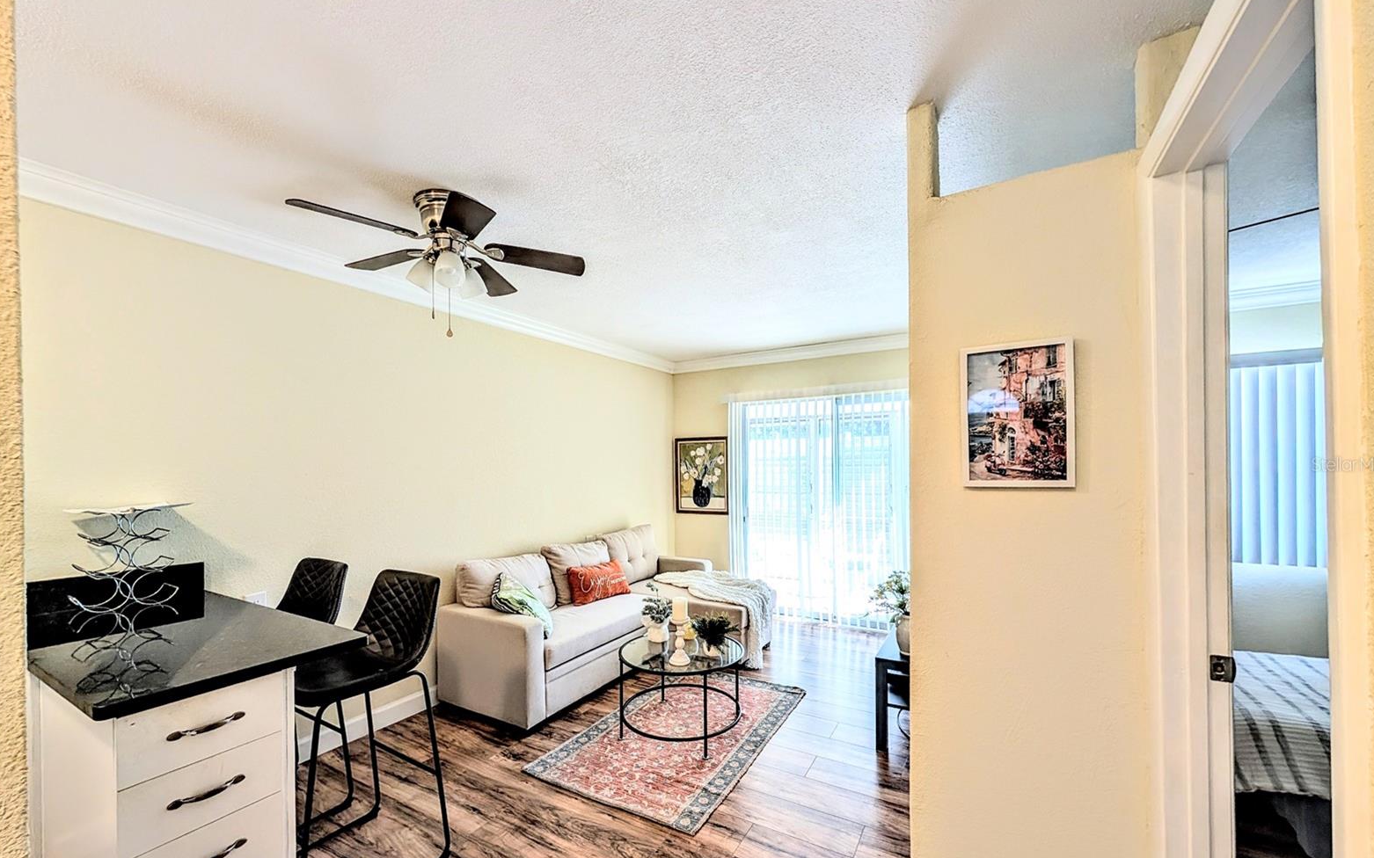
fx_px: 487
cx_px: 693
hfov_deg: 109.4
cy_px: 464
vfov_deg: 82.6
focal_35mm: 13
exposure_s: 1/120
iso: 59
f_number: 1.7
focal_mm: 2.02
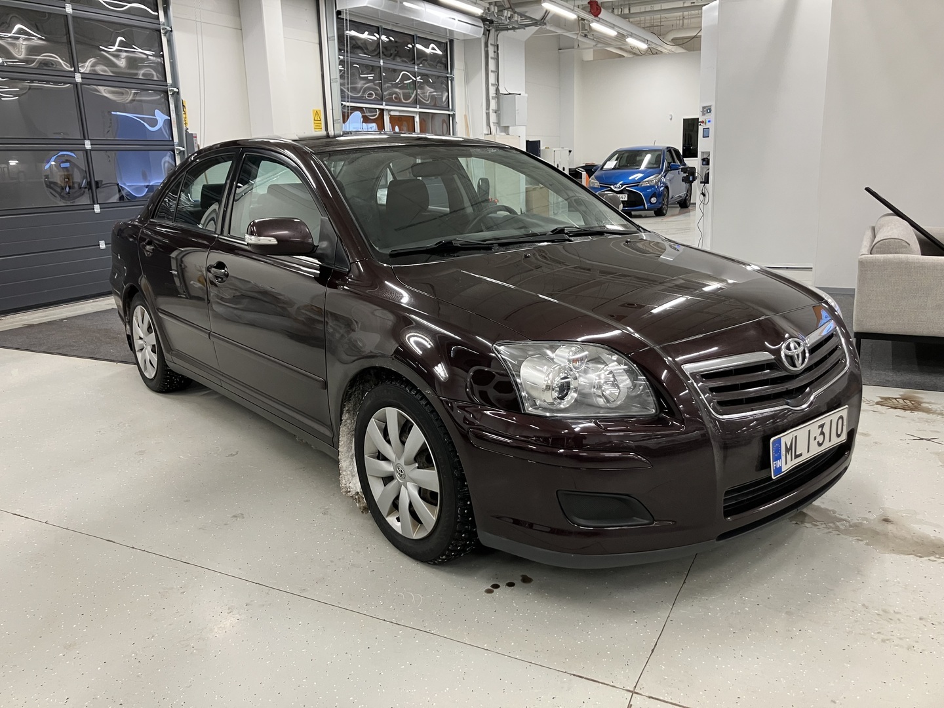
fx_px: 764
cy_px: 354
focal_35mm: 28
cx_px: 472
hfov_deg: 63.4
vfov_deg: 49.7
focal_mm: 3.99
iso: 80
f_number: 1.8
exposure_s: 1/50
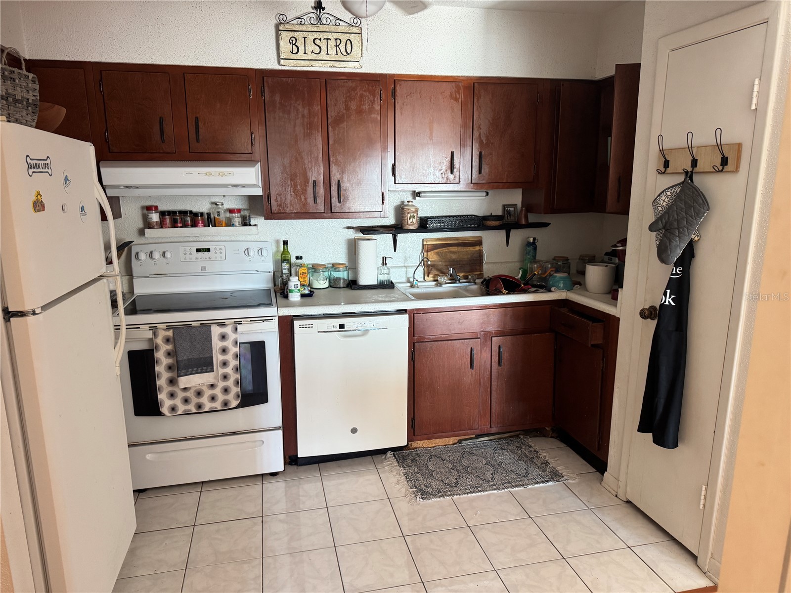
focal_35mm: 24
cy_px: 296
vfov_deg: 56.8
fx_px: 548
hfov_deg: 71.6
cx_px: 396
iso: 250
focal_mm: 6.76
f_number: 1.78
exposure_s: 1/60
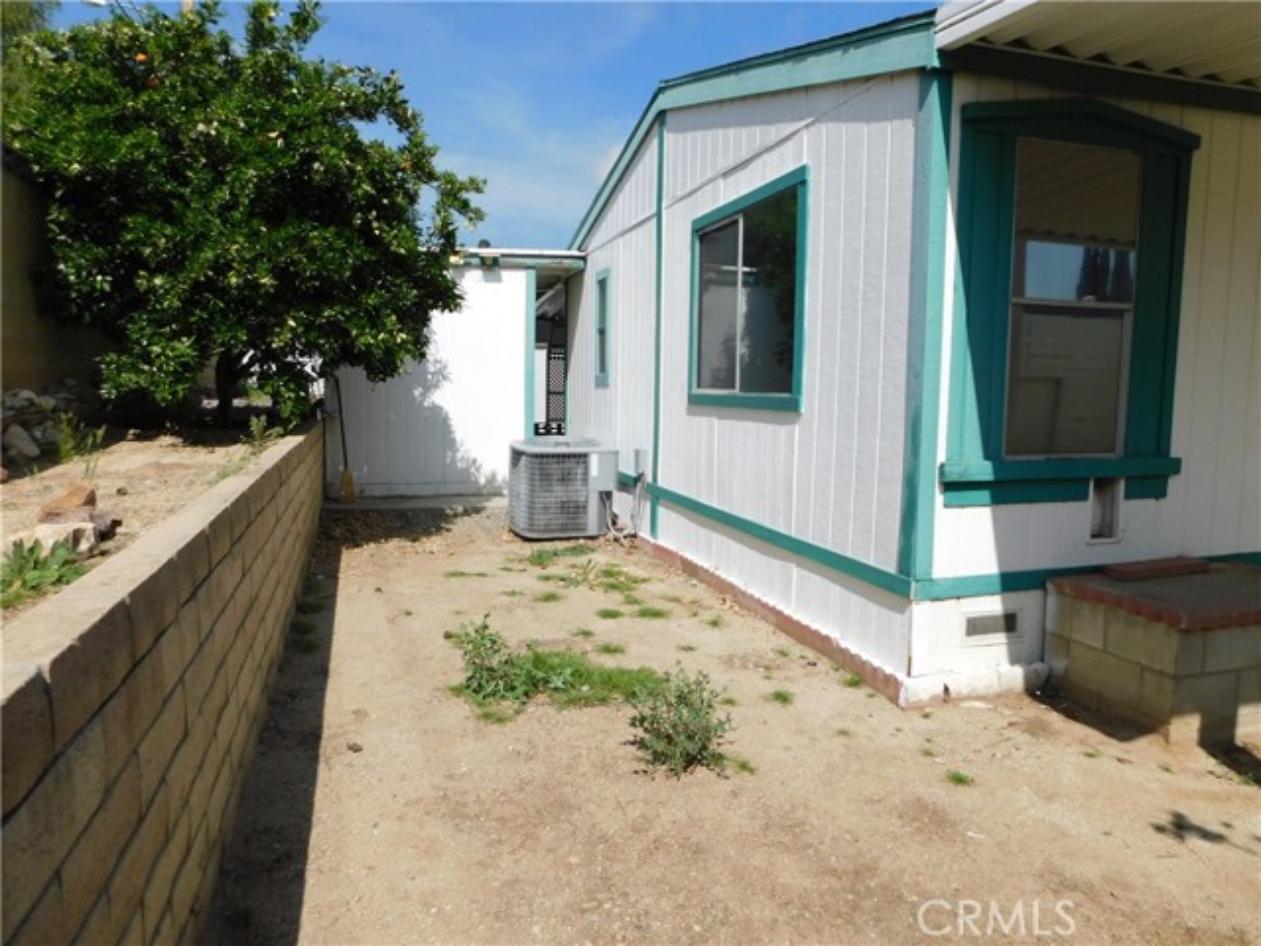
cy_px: 473
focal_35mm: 23
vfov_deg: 58.9
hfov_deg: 73.9
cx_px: 630
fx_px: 838
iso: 125
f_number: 6
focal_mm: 4
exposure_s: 1/640
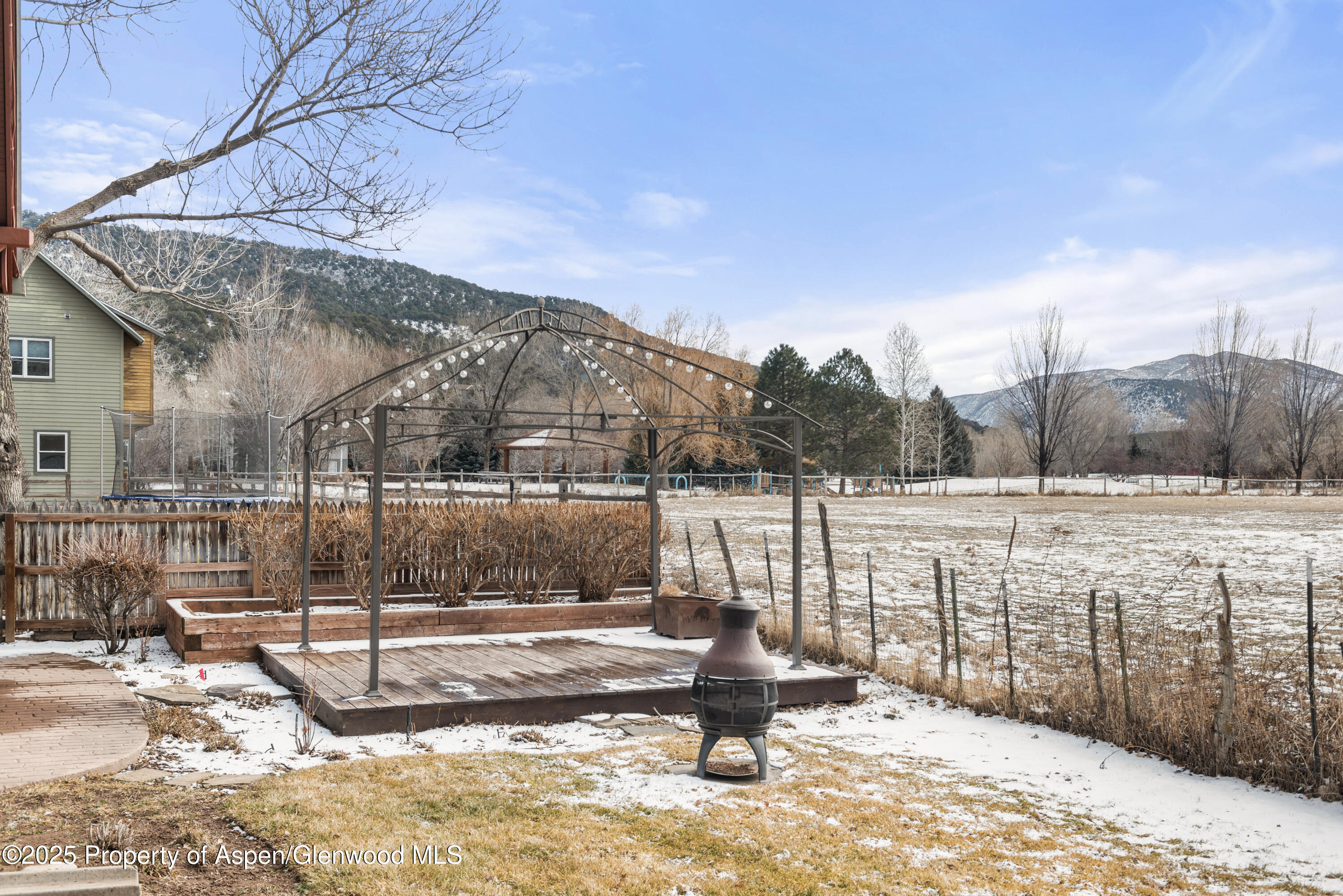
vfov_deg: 38.9
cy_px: 448
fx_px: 1269
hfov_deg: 55.8
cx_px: 672
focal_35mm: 34
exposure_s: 1/50
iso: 200
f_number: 7.1
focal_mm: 34
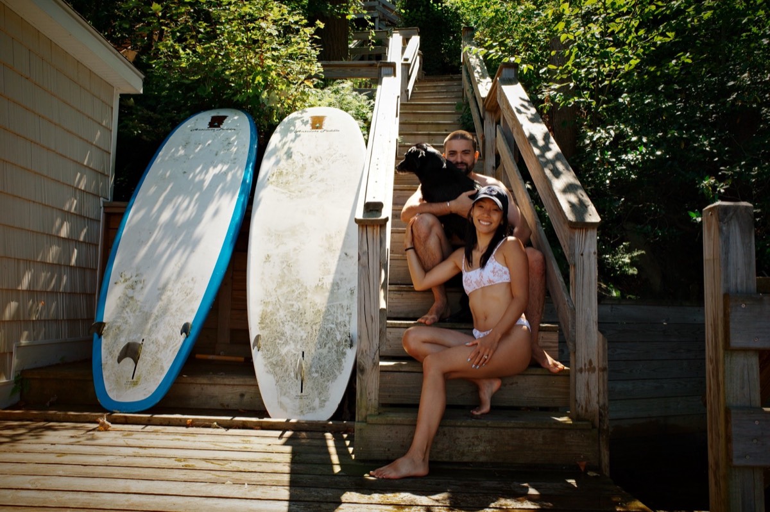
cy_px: 256
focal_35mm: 28
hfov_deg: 65.5
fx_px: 599
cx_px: 385
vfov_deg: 46.4
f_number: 7.1
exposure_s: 1/200
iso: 200
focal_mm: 18.3
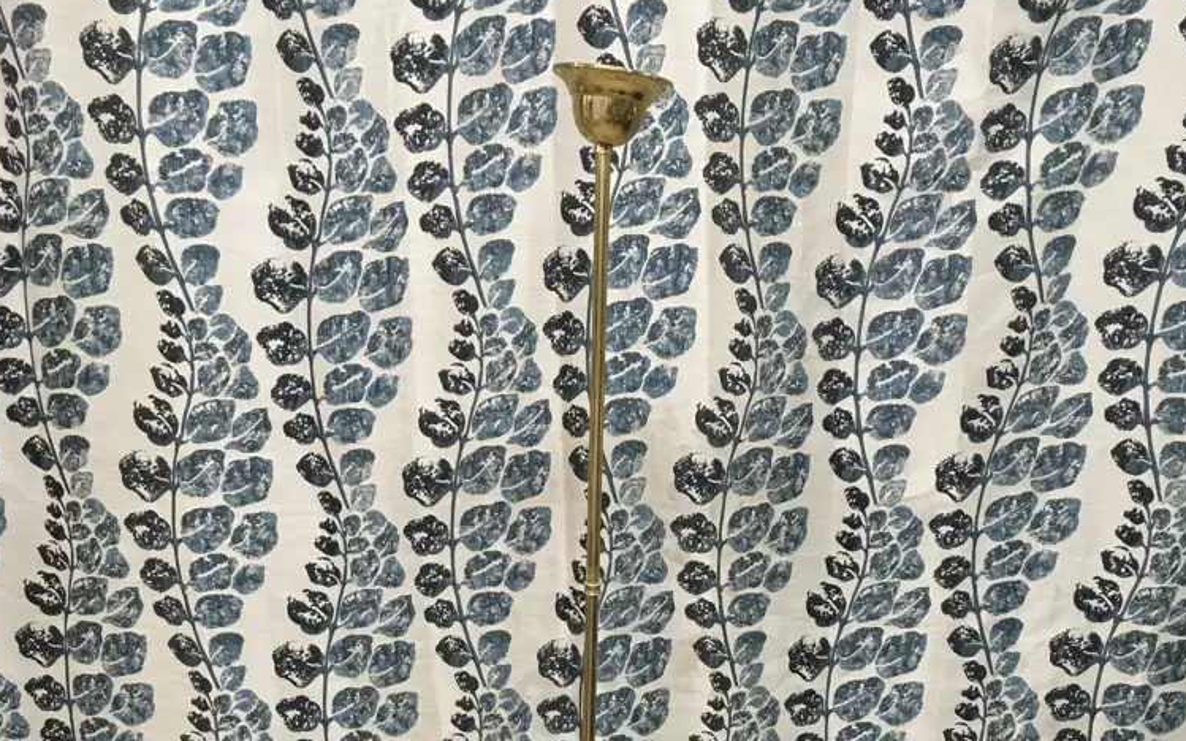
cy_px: 640
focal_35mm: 42
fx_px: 1357
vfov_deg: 29.5
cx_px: 587
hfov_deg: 47.2
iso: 100
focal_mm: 4.15
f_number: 2.2
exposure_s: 1/33
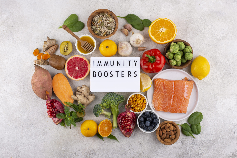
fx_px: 329
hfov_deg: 39.6
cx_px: 118
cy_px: 79
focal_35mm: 50
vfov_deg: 27.0
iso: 100
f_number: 8
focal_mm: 50
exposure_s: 1/100
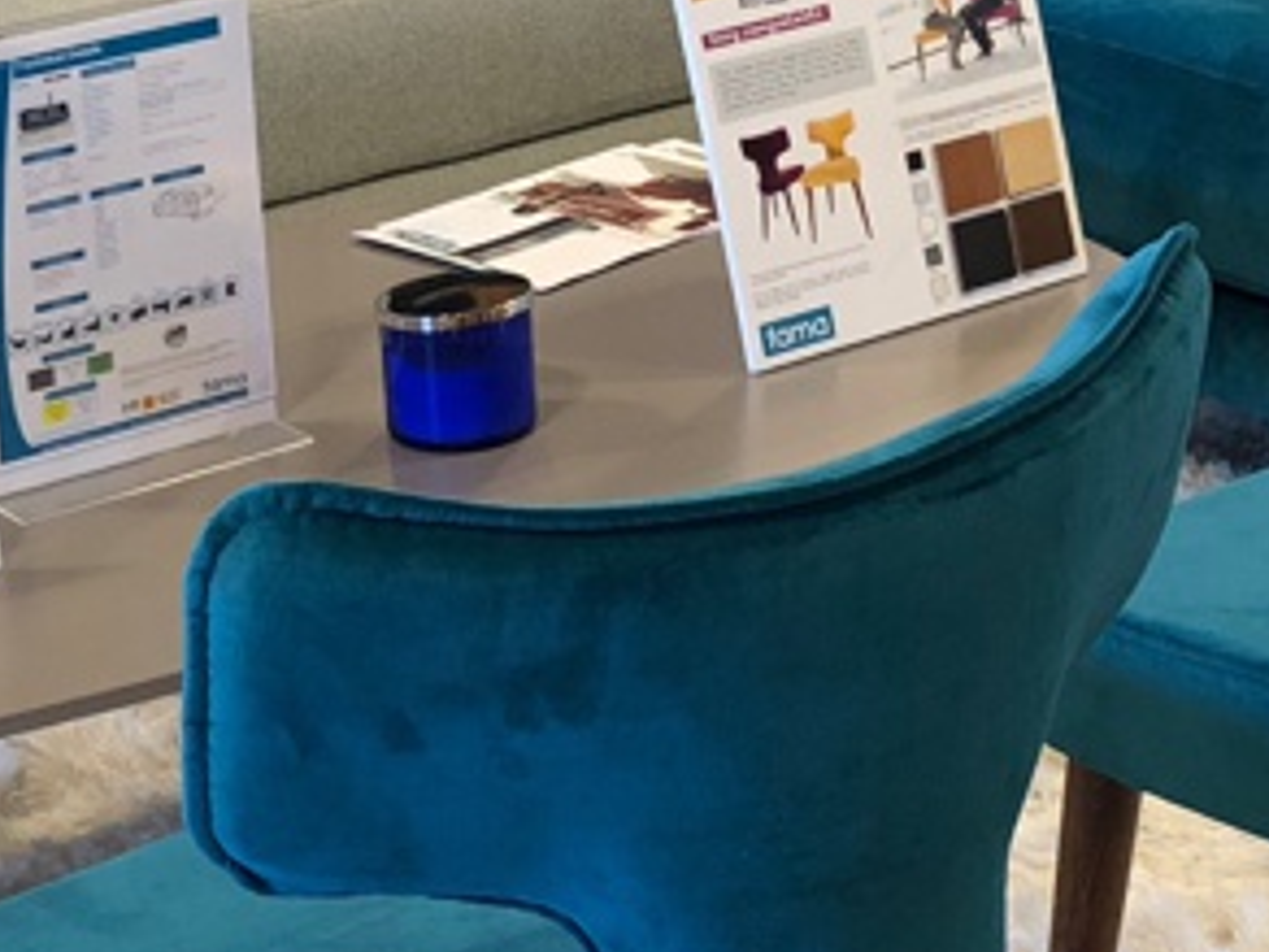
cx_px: 817
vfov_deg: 12.8
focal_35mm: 115
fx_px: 4216
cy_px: 122
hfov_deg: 17.1
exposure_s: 1/25
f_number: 1.8
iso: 32
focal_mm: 4
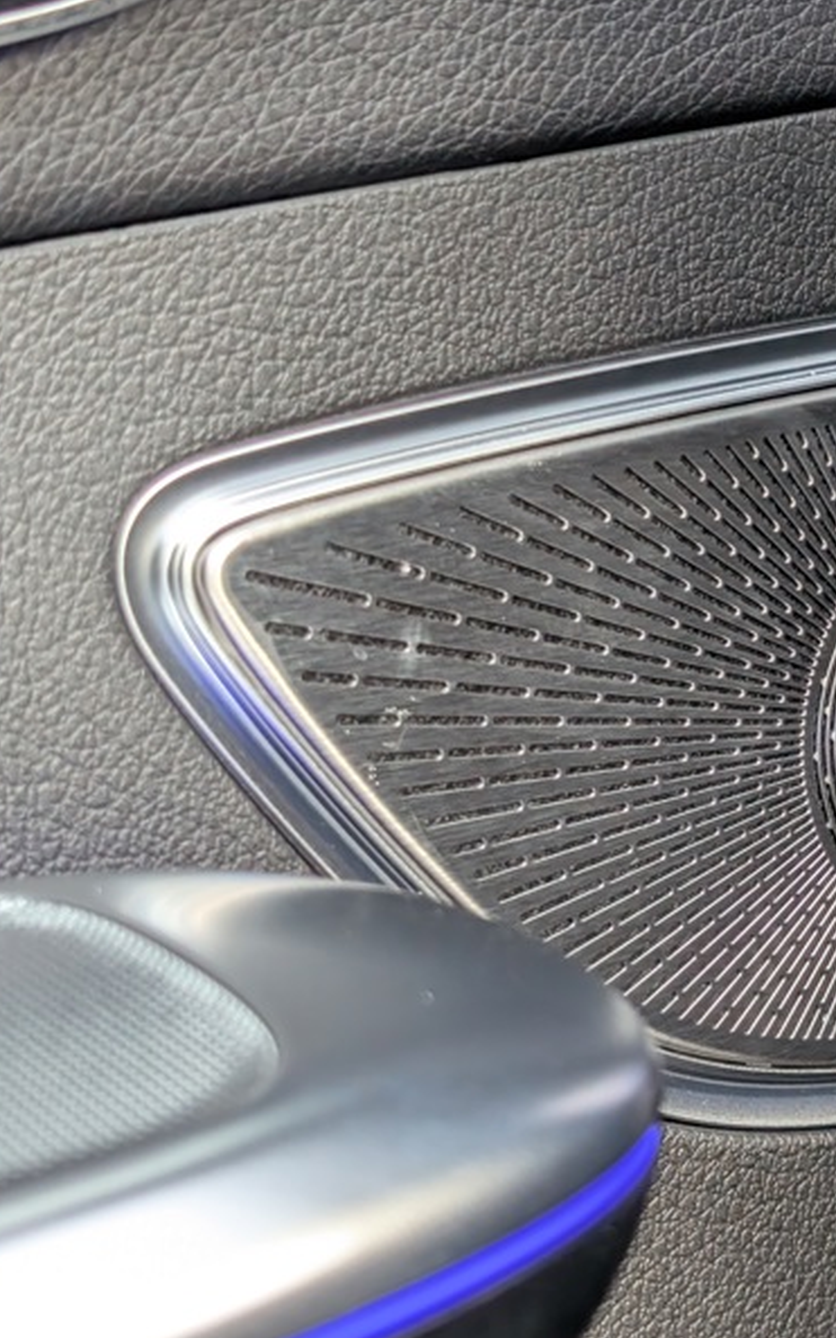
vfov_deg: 29.4
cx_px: 868
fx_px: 2553
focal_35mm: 70
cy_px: 669
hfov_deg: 18.1
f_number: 1.68
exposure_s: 1/79.3
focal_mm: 6.9
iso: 250
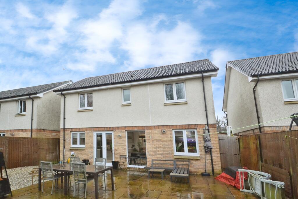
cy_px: 100
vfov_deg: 72.1
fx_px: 137
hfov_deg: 95.0
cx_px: 149
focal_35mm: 16
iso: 3200
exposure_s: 1/320
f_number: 9
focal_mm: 11
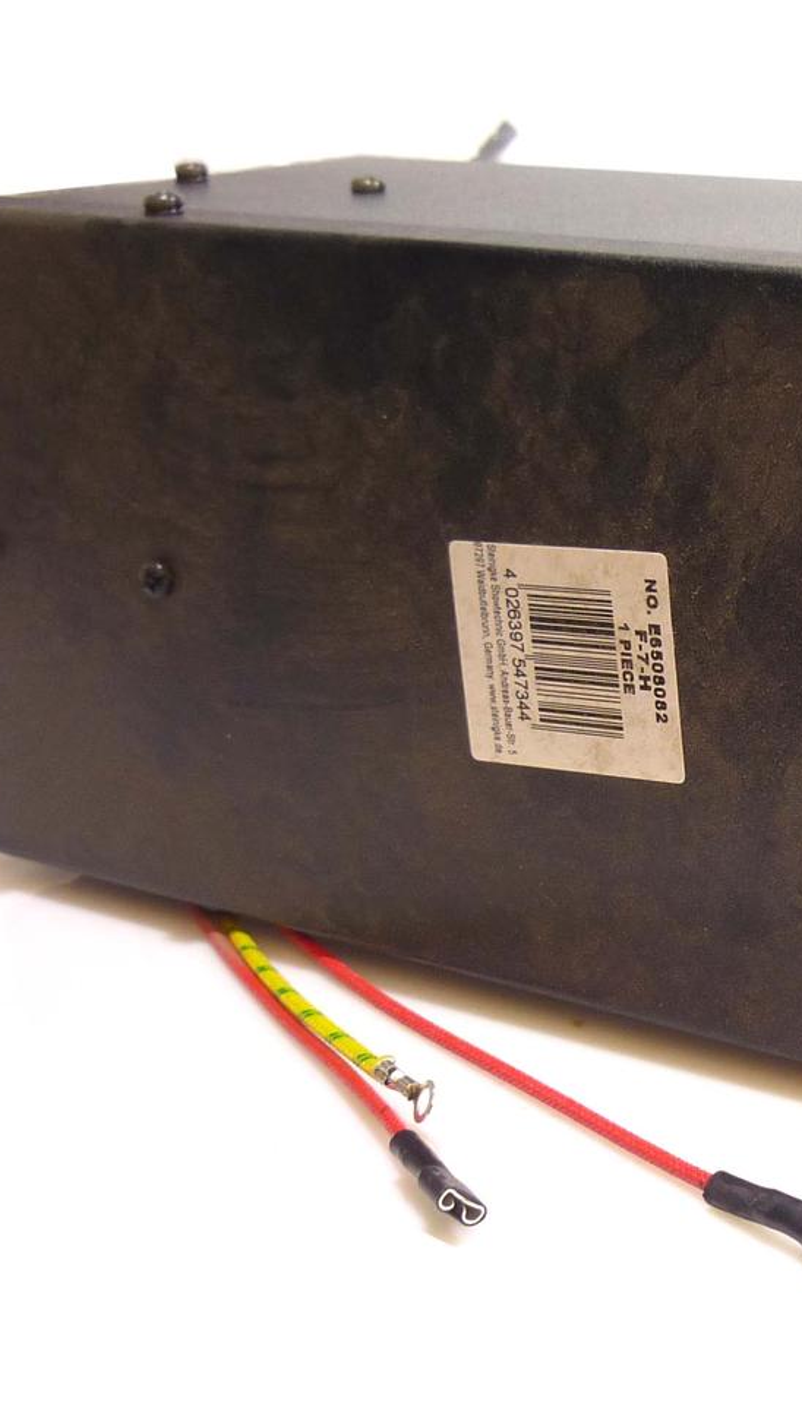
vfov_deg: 35.4
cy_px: 674
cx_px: 796
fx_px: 2232
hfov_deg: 19.8
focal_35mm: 59
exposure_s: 1/30
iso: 125
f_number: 2.8
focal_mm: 5.5
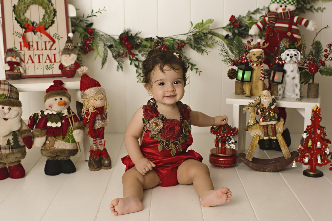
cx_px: 166
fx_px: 484
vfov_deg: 25.8
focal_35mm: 52
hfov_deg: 37.9
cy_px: 110
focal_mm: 35
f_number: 3.5
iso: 500
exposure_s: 1/250
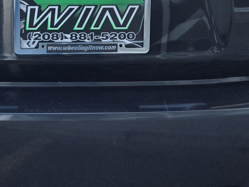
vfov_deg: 21.4
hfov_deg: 29.1
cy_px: -3
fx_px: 475
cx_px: 72
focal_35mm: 66
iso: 100
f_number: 1.8
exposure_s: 1/508
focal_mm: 5.4
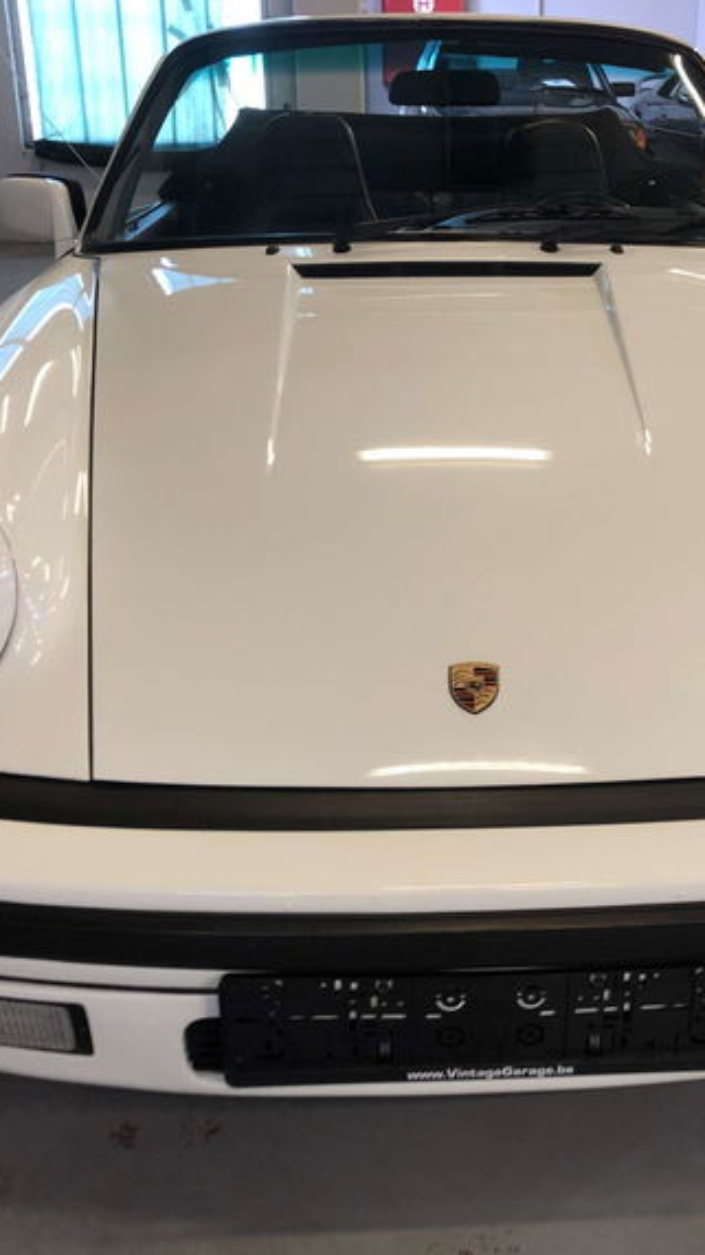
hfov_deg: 28.8
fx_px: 1363
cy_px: 626
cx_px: 477
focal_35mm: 41
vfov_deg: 49.4
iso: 40
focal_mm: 3.99
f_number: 1.8
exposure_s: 1/20
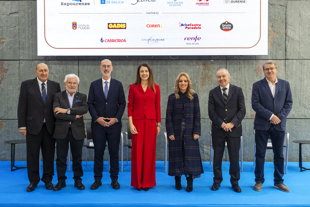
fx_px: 301
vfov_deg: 37.9
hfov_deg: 54.4
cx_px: 155
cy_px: 104
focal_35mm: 35
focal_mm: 35
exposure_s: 1/160
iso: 1600
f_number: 4
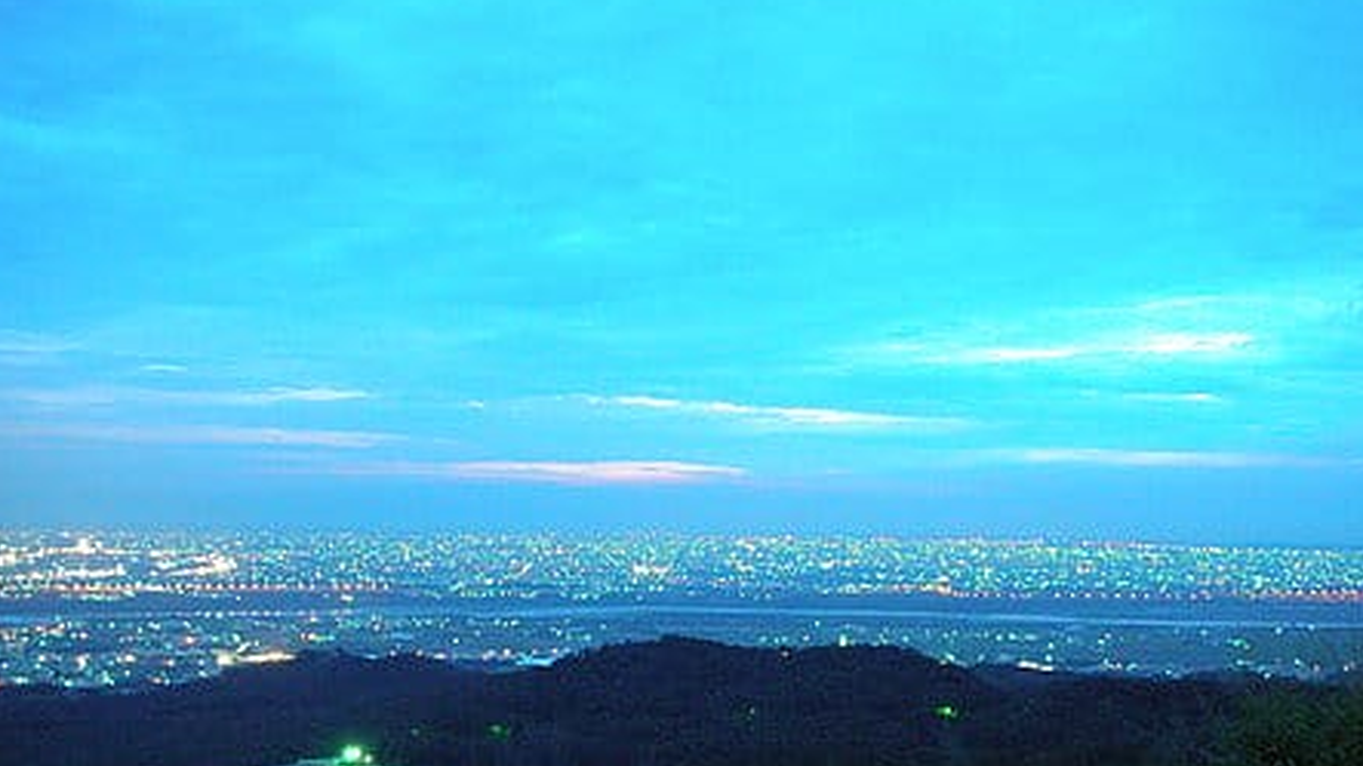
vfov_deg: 27.6
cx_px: 637
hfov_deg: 47.3
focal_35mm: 43
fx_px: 1554
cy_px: 485
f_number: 3
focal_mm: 5.8
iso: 200
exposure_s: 1.86
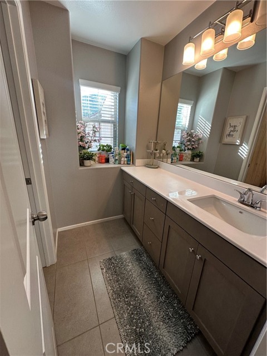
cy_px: 178
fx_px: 144
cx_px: 134
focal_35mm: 14
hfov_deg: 85.7
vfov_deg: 102.1
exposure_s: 1/120
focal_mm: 2.22
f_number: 2.2
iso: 125
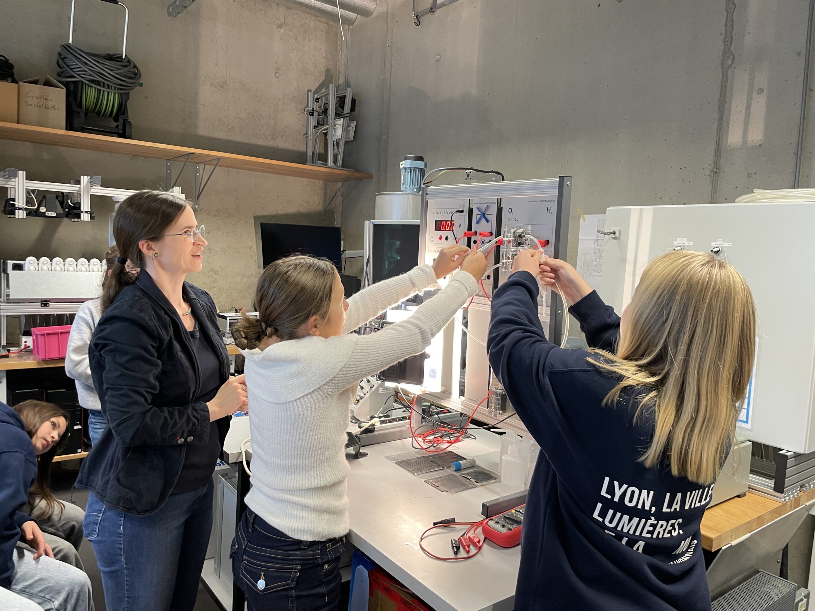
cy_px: 306
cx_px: 408
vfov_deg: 53.1
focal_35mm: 26
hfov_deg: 67.3
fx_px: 612
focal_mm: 4.2
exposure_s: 1/50
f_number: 1.6
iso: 100
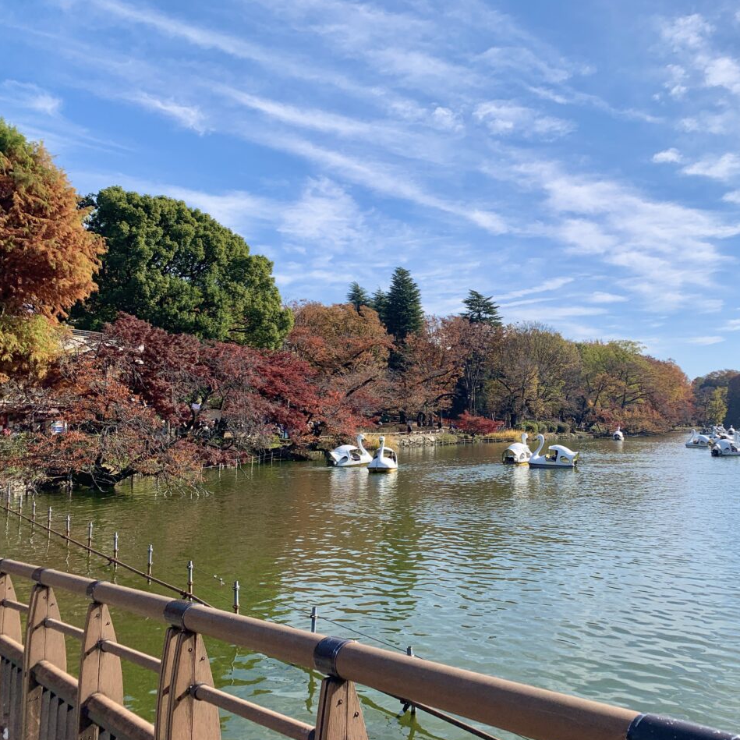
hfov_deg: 51.7
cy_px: 374
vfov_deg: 52.5
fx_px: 750
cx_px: 484
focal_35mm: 31
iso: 25
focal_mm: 4.25
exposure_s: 1/2994
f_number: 1.8
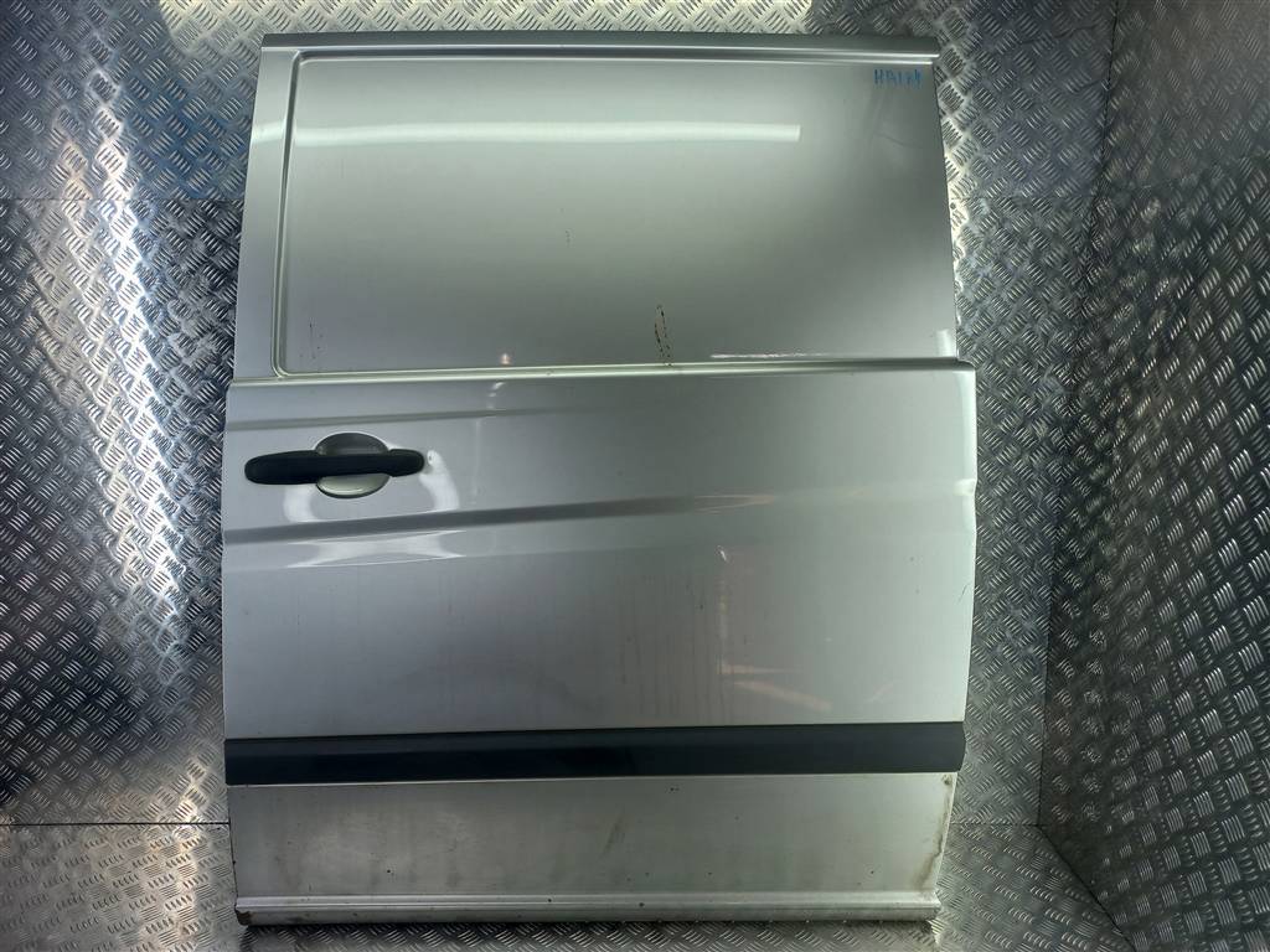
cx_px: 635
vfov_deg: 54.9
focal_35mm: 25
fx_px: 917
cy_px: 476
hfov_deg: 69.4
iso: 40
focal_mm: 4.6
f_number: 1.8
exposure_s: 1/100
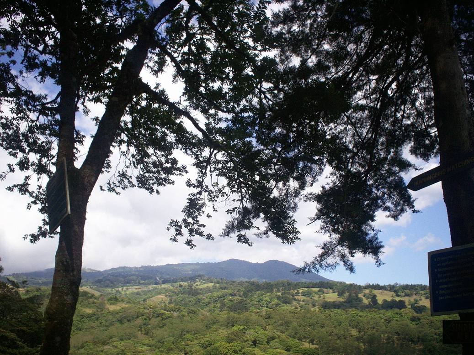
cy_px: 178
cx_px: 237
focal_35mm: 36
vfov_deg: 39.7
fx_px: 493
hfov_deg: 51.3
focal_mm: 6
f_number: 4.5
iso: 100
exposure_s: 1/475
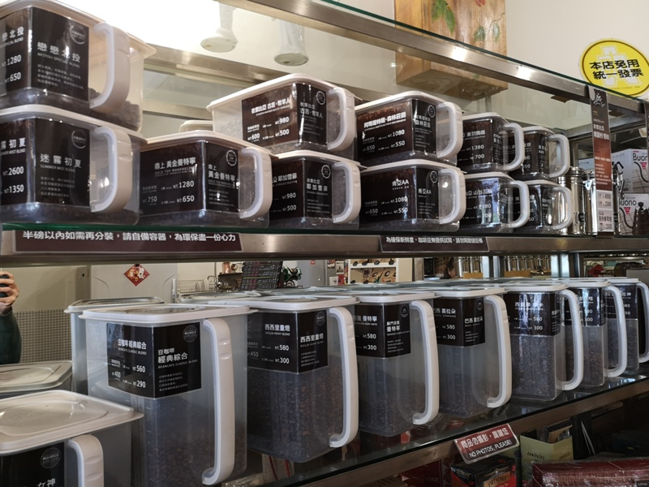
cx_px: 324
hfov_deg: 65.3
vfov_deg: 51.4
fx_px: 506
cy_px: 244
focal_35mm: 27
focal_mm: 3.95
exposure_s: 1/30
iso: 160
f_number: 1.8
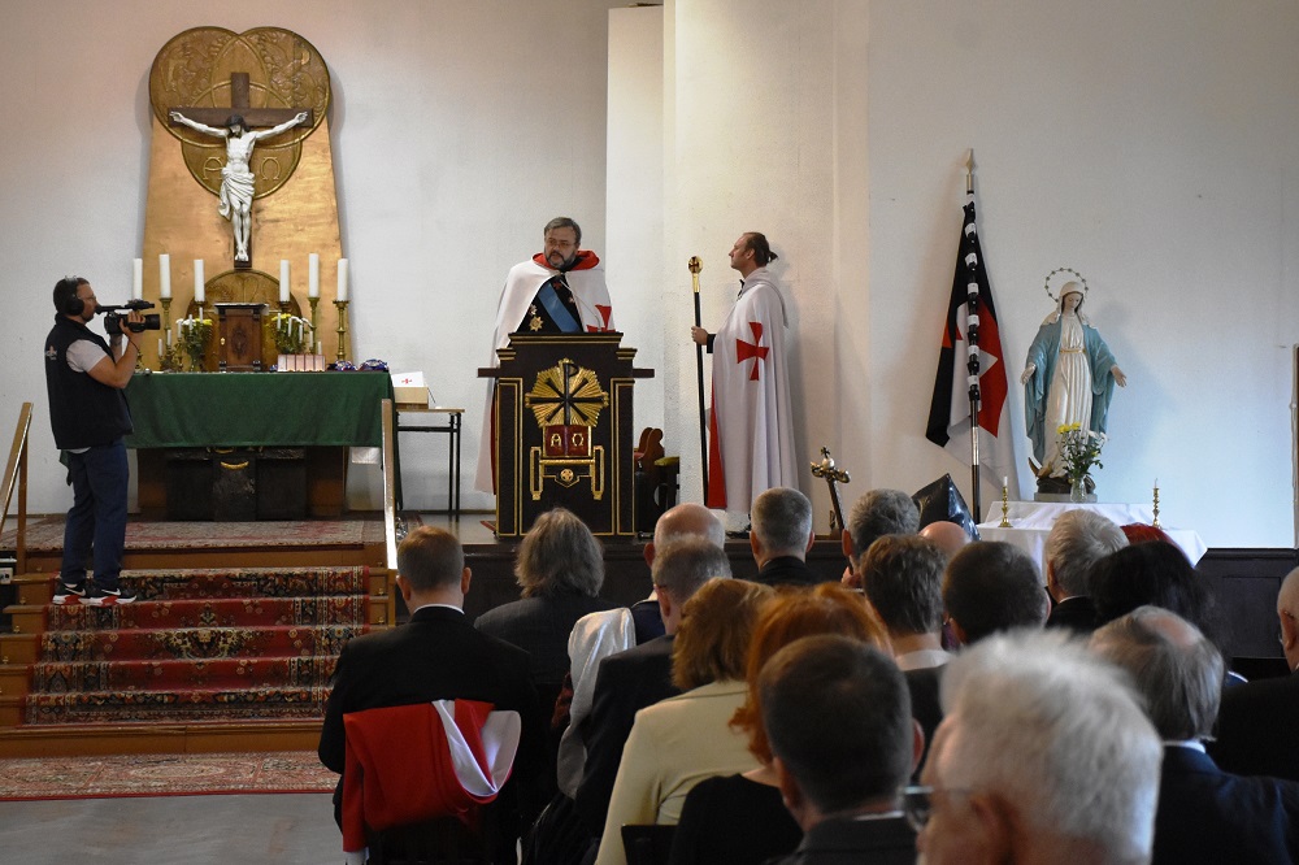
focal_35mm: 72
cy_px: 432
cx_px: 650
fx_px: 2597
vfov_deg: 18.9
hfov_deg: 28.1
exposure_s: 1/125
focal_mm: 48
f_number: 5.6
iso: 4000
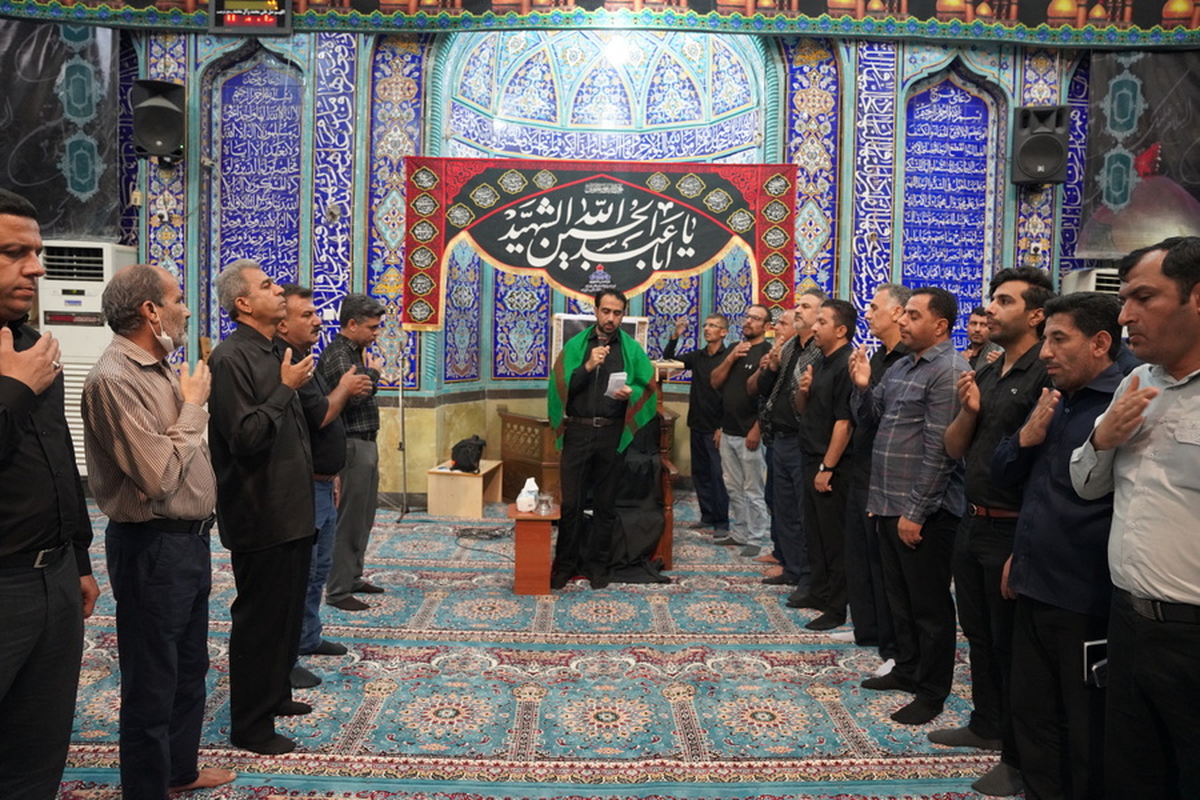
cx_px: 600
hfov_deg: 73.7
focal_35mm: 24
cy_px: 400
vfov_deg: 53.1
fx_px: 800
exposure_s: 1/160
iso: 5000
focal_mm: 24
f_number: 4
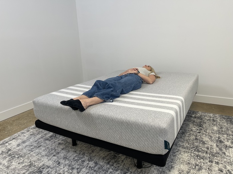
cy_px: 87
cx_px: 116
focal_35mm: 25
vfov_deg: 54.9
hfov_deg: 69.4
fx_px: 168
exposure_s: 1/120
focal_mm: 5.1
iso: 40
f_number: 1.6
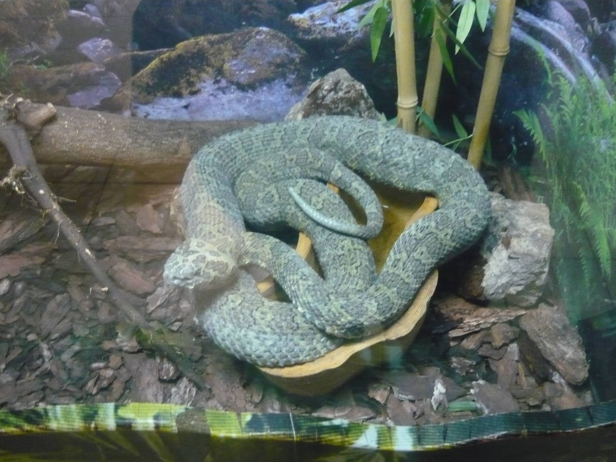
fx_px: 587
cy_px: 231
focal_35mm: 33
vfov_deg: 42.9
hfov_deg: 55.4
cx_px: 308
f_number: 2.8
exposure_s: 1/10
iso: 800
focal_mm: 5.5
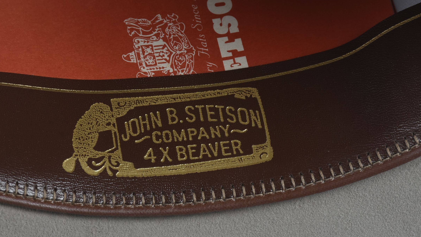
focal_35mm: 274
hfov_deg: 7.9
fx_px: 3059
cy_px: 75
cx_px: 193
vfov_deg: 4.4
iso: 200
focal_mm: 140
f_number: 16
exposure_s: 1/125
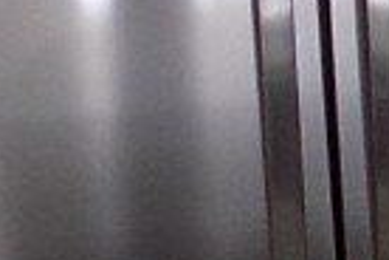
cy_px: -62
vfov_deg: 7.7
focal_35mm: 177
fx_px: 1912
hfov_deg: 9.1
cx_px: 1195
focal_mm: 4
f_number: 3.1
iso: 125
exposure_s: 1/30
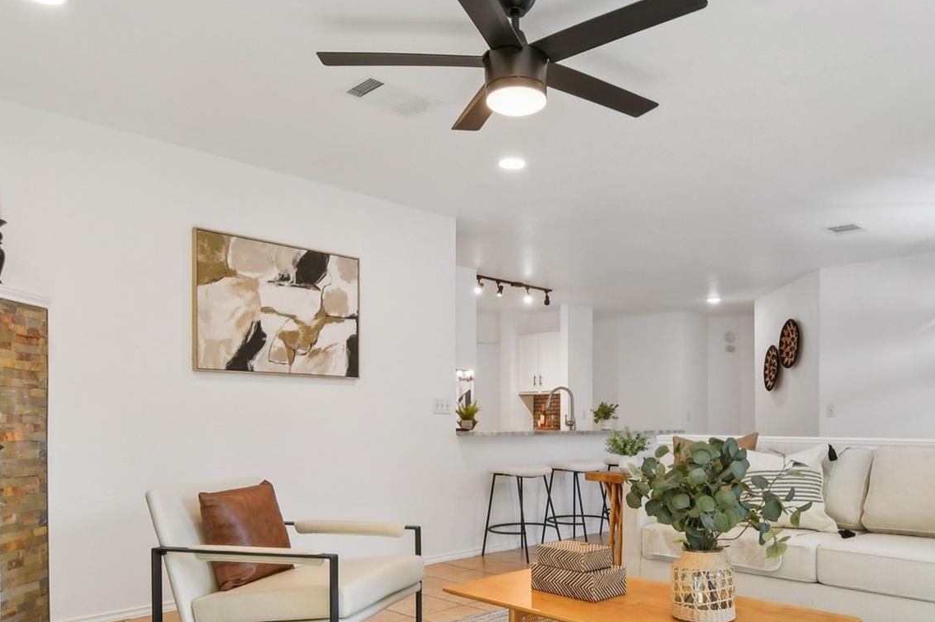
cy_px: 387
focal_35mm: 27
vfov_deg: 47.5
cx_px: 541
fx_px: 701
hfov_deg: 67.0
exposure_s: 1/40
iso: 400
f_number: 8
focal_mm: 10
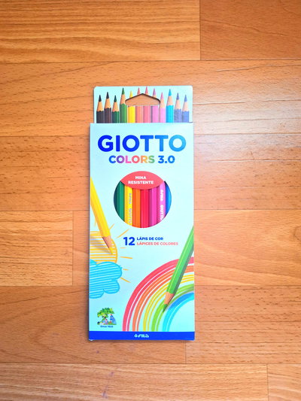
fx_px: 267
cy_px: 200
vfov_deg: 73.9
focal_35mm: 23
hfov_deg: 58.9
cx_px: 150
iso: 250
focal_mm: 5.54
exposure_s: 1/33
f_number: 1.8
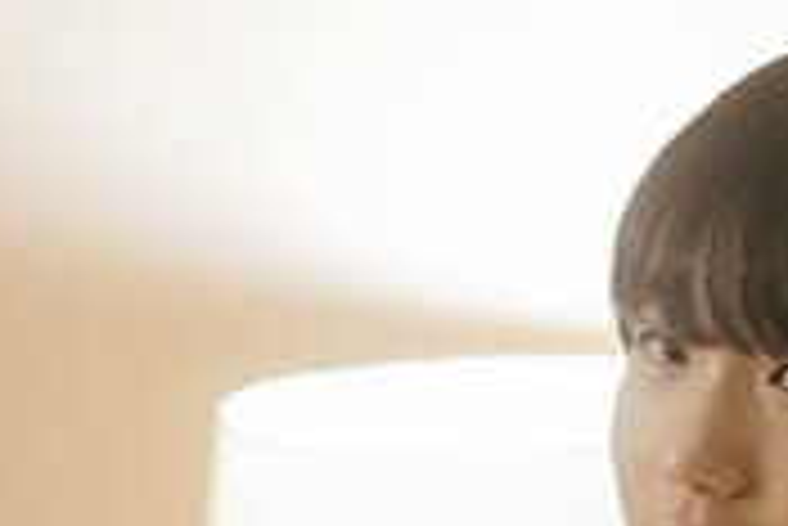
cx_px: 585
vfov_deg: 4.1
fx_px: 7273
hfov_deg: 6.2
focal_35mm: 332
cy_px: 715
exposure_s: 1/60
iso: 8000
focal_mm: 97
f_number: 2.8
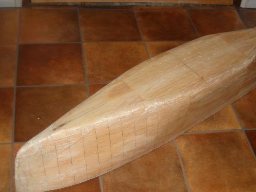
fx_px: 400
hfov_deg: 35.5
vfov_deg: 27.0
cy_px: 115
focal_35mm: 54
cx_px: 141
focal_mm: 6.72
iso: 64
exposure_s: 1/30
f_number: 3.1
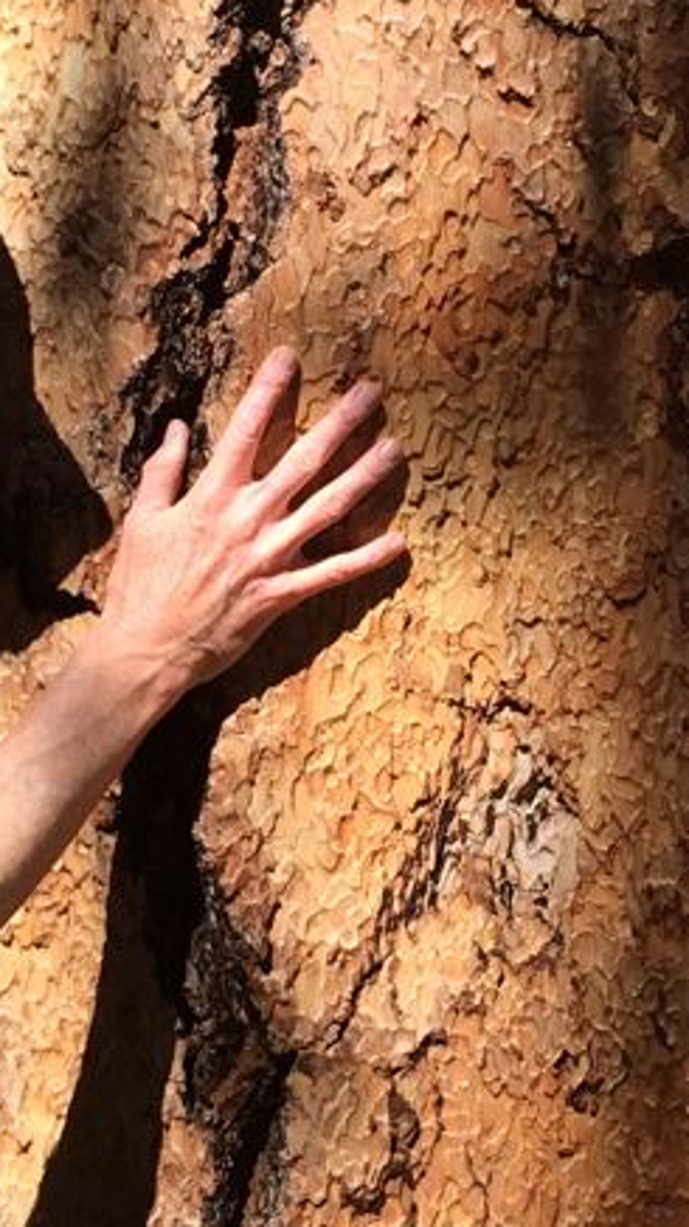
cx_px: 506
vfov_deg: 22.2
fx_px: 3120
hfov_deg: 12.6
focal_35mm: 96
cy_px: 464
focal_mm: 4.12
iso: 32
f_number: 2.2
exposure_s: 1/873
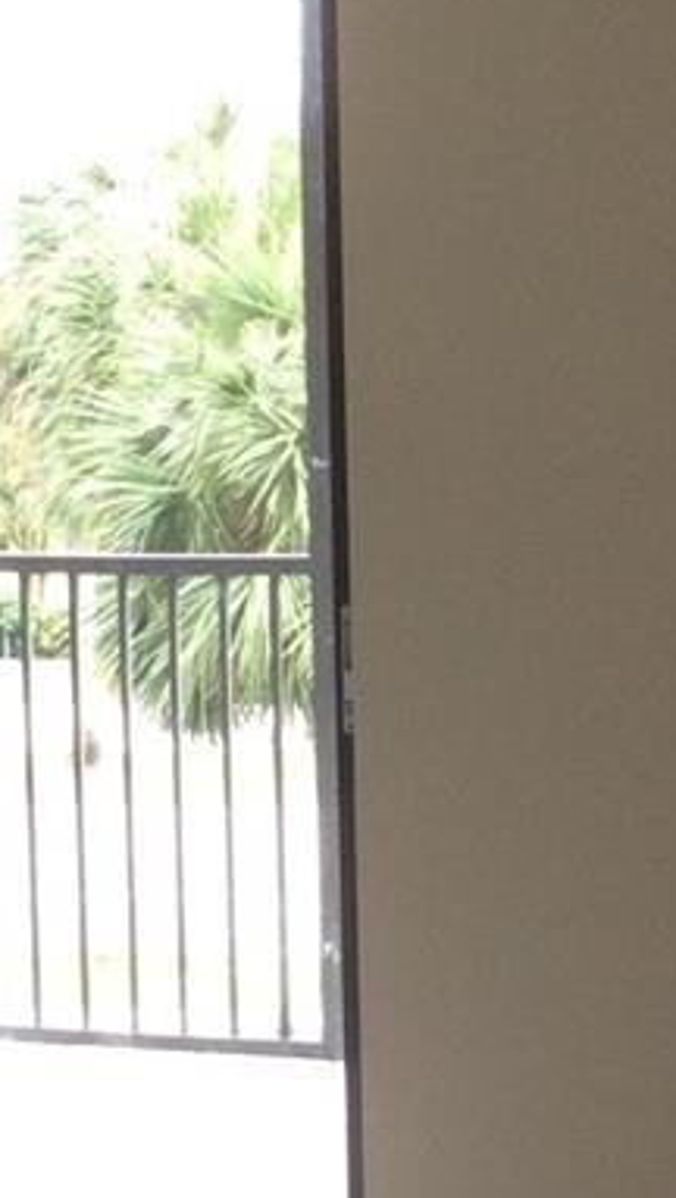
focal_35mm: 109
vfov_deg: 19.6
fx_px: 3467
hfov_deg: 11.1
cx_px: 394
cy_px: 654
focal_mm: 3.3
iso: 64
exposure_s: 1/120
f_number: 2.4
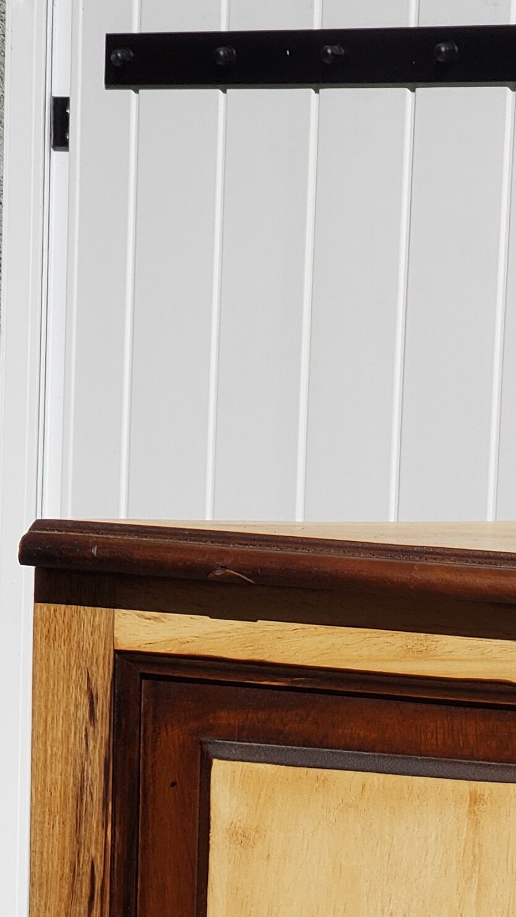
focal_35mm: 154
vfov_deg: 13.4
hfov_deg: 7.8
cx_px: 609
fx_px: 3747
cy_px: 1224
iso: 32
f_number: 2.4
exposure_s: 1/1279
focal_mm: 6
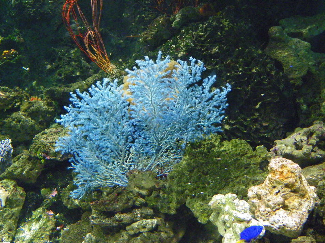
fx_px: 263
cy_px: 121
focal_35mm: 28
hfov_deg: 63.4
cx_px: 152
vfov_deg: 49.7
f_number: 2.8
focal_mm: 4.6
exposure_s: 1/30
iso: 500
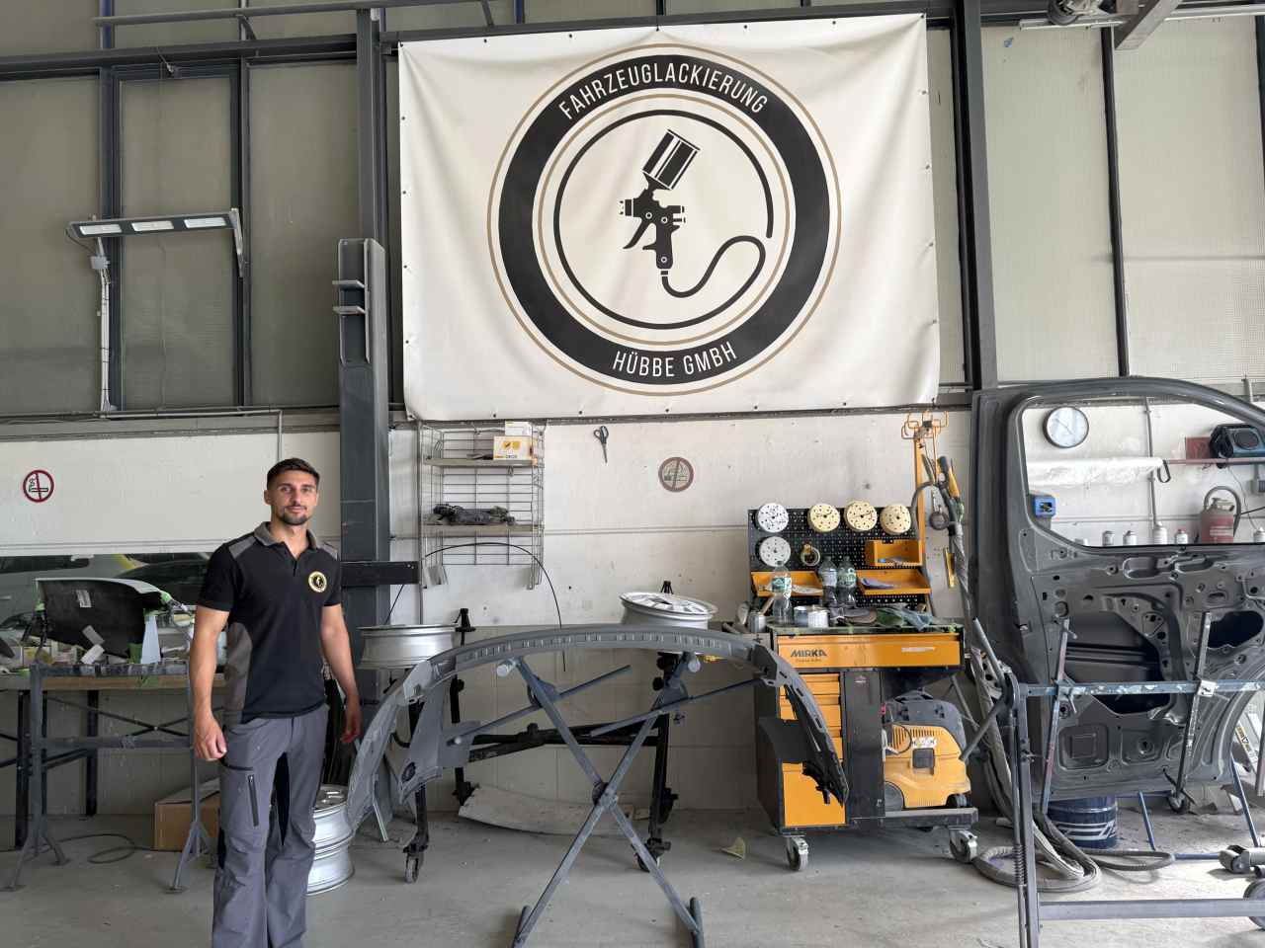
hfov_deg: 71.6
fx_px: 877
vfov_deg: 56.8
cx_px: 632
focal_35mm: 24
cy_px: 474
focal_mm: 6.76
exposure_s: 1/131
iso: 50
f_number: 1.78
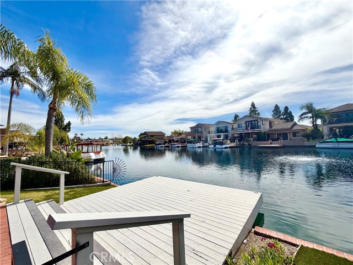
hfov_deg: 102.1
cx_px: 176
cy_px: 132
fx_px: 143
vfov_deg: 85.7
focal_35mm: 14
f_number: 2.2
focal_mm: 2.22
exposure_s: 1/2024
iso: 20
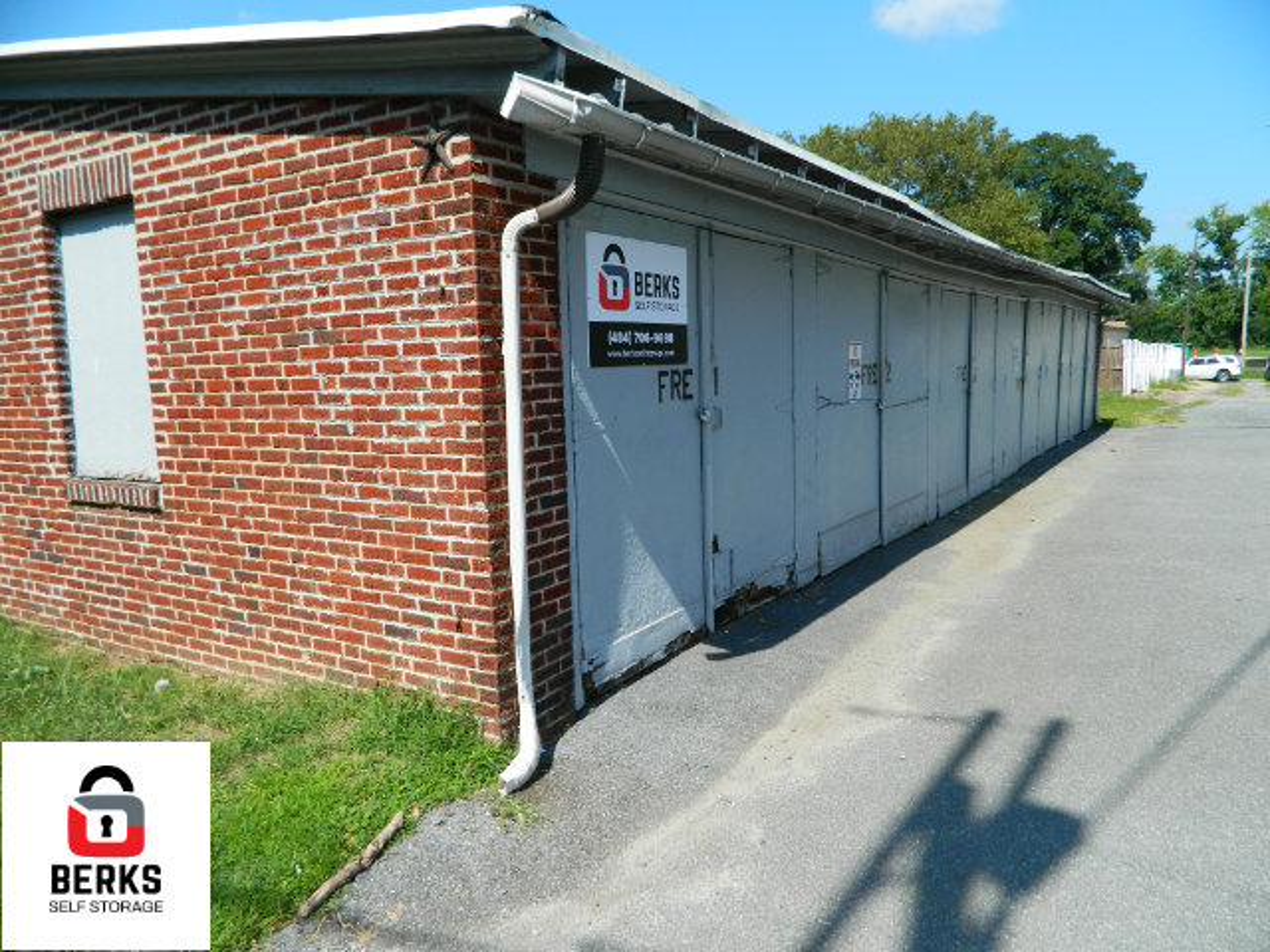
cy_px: 476
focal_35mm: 25
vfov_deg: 54.9
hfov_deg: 69.4
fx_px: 917
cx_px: 635
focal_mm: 4.5
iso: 80
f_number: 3.1
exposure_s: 1/800
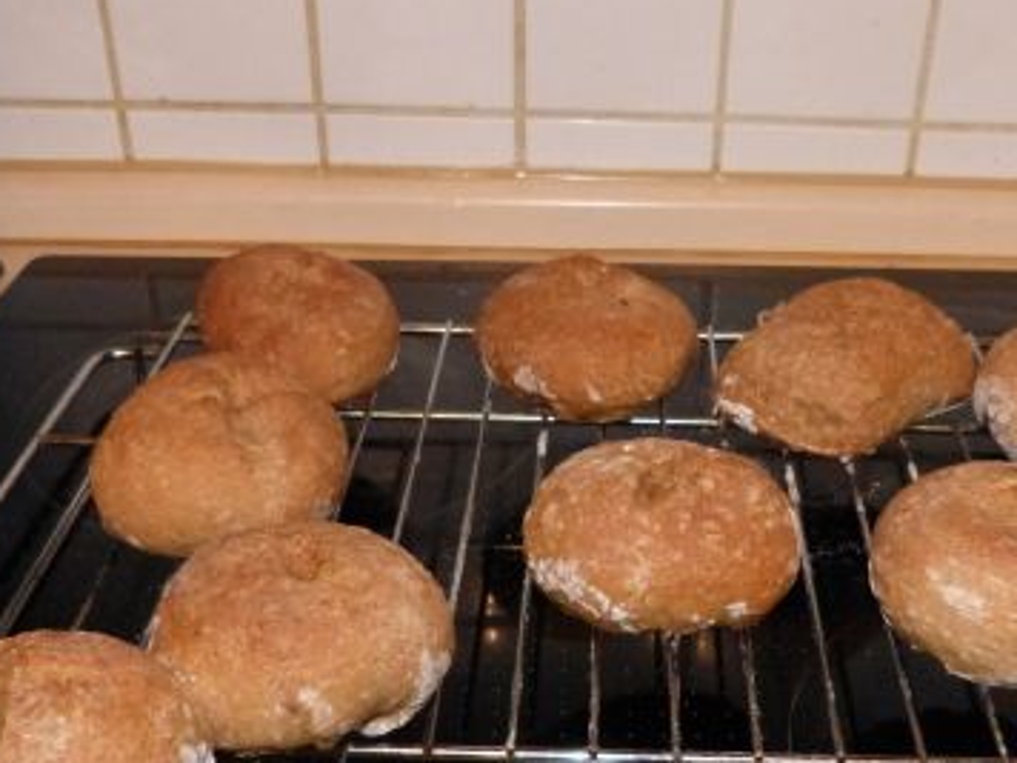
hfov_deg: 41.9
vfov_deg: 31.8
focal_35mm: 45
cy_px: 534
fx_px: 1322
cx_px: 606
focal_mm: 4.5
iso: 800
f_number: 2.8
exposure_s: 1/60
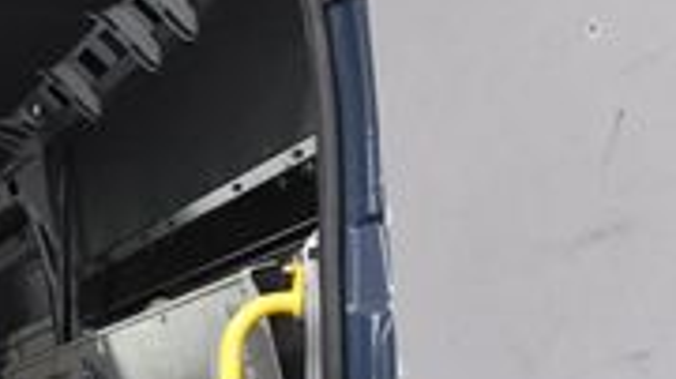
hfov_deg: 14.7
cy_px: 698
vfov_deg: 8.6
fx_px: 2401
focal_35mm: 134
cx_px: -402
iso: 1800
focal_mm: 18
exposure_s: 1/125
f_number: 3.5
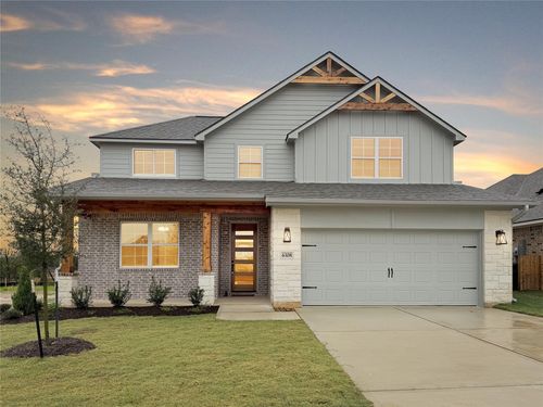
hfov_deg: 71.6
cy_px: 204
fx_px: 376
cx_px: 272
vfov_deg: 56.8
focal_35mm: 24
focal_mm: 6.76
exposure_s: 1/530
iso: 80
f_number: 1.8
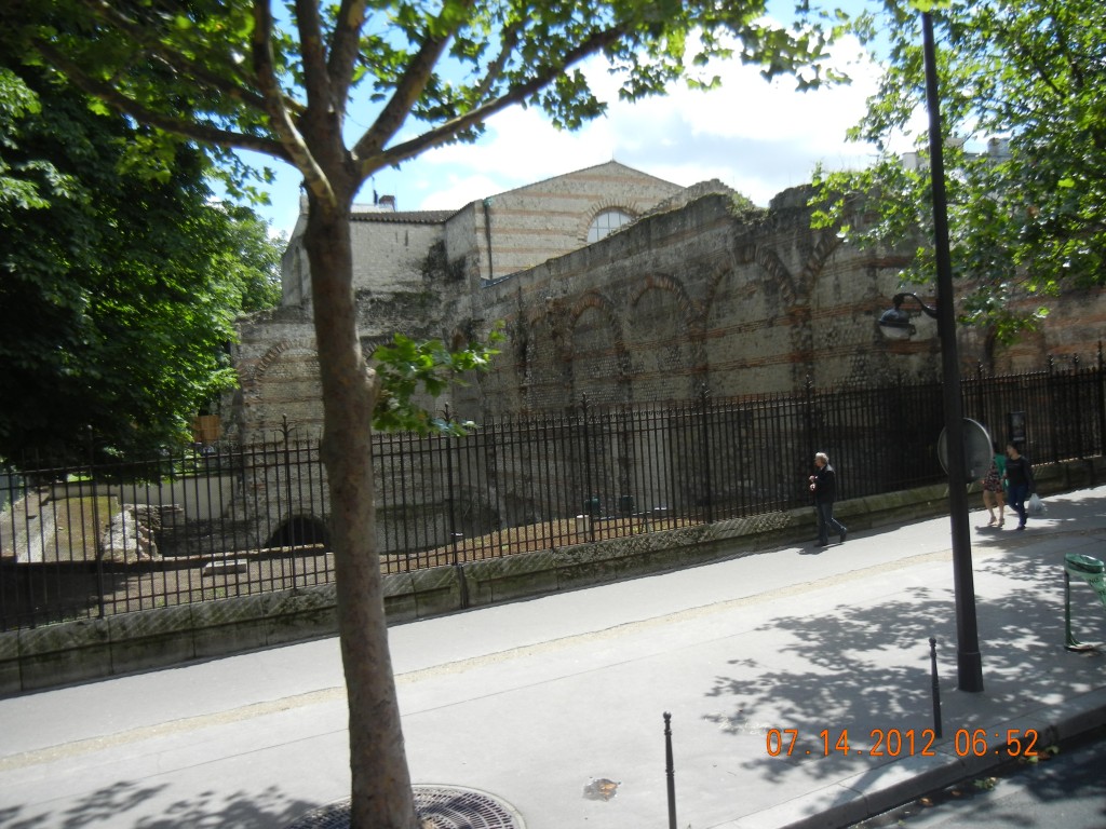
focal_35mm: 30
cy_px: 414
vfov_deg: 46.8
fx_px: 959
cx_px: 553
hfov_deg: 60.0
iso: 160
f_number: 7
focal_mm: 5.4
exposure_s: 1/212
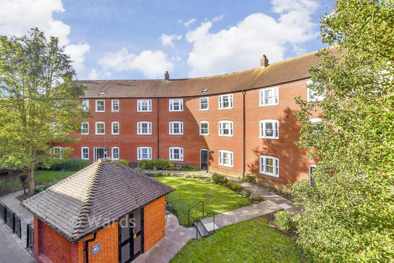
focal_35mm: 15
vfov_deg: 77.3
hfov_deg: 100.4
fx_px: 164
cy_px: 132
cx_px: 197
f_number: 5.6
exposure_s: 1/500
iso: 160
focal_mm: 10
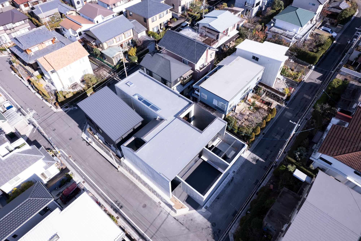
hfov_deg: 78.6
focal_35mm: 22
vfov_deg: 57.2
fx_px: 221
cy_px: 120
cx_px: 180
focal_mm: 8.38
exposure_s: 1/1250
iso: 110
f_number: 2.8
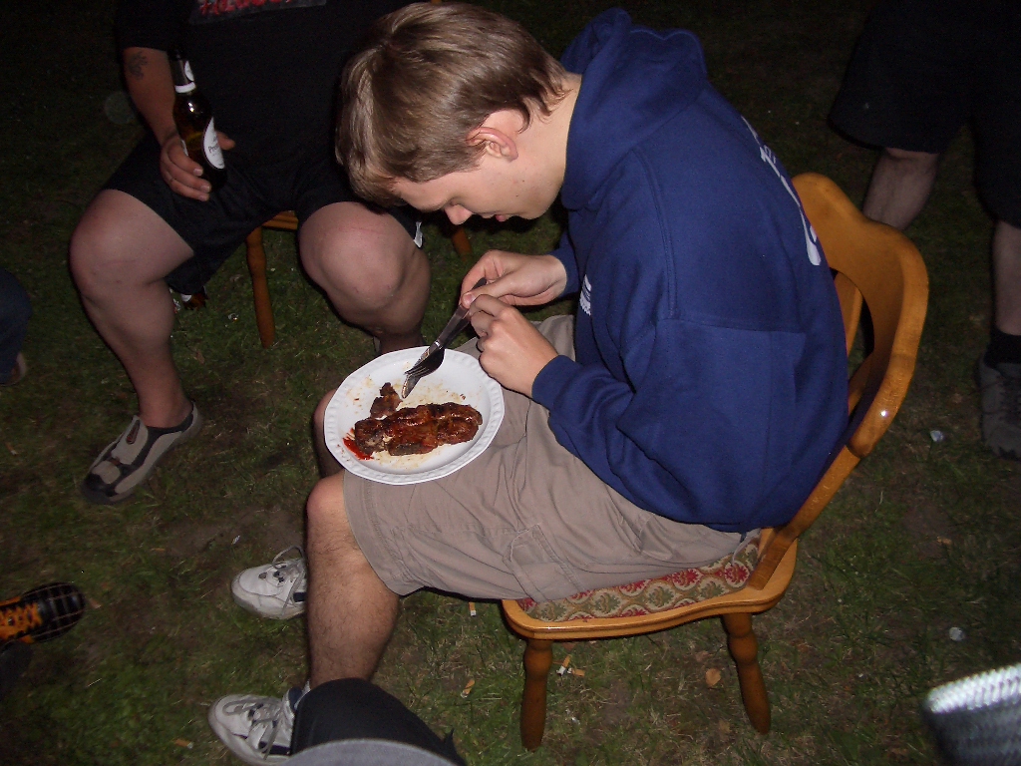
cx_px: 510
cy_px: 383
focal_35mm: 35
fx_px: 1032
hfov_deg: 52.6
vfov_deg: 40.7
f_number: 2.6
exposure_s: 1/40
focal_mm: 5.8
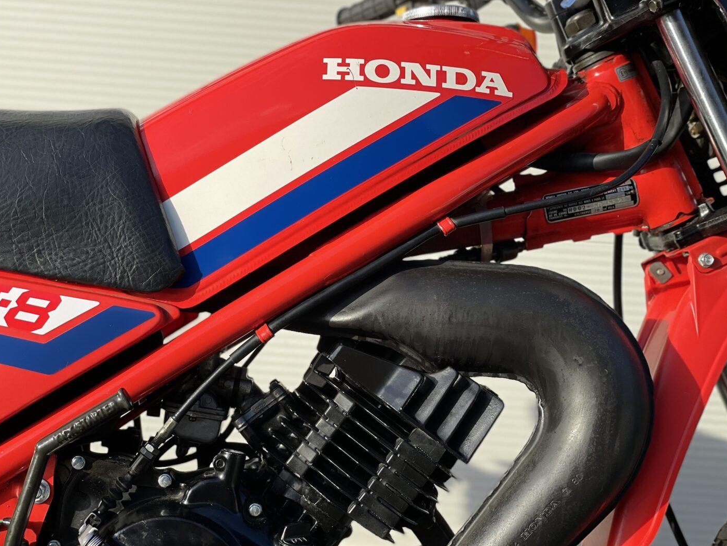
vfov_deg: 25.7
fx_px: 1197
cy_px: 298
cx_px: 334
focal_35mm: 57
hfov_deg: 33.8
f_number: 2
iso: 32
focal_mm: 6
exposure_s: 1/978
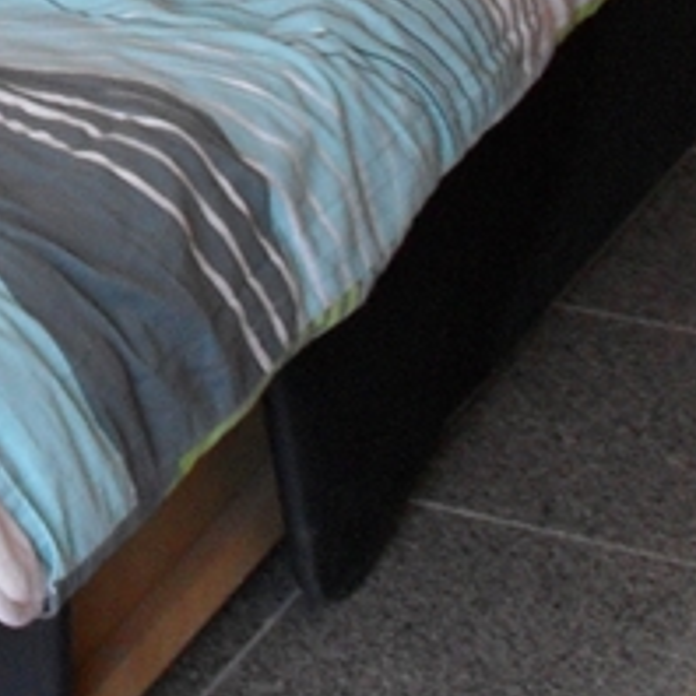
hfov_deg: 10.6
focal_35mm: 156
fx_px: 3549
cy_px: -534
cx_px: -503
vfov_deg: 10.6
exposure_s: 1/90
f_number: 3.2
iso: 100
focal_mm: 6.3
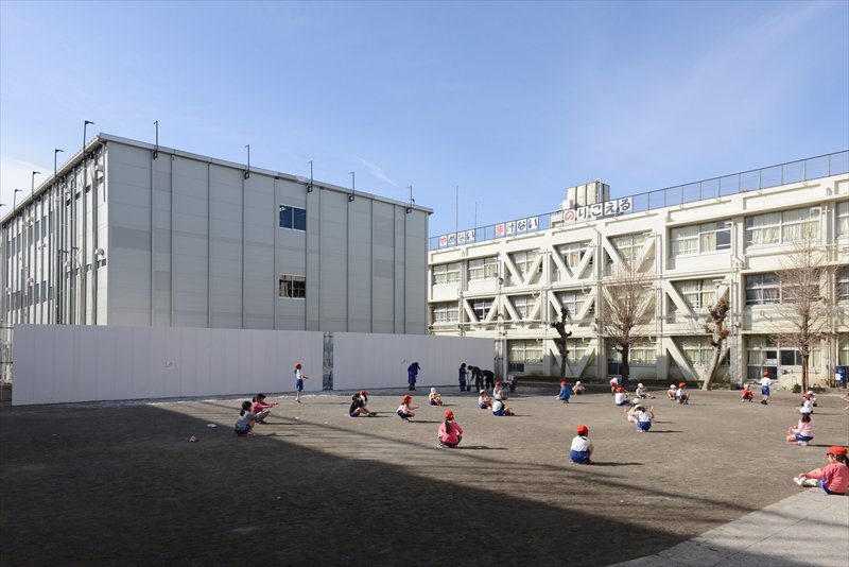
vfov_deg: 53.2
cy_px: 284
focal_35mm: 24
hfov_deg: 73.7
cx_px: 424
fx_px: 566
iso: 500
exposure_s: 1/1600
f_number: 8
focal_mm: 24
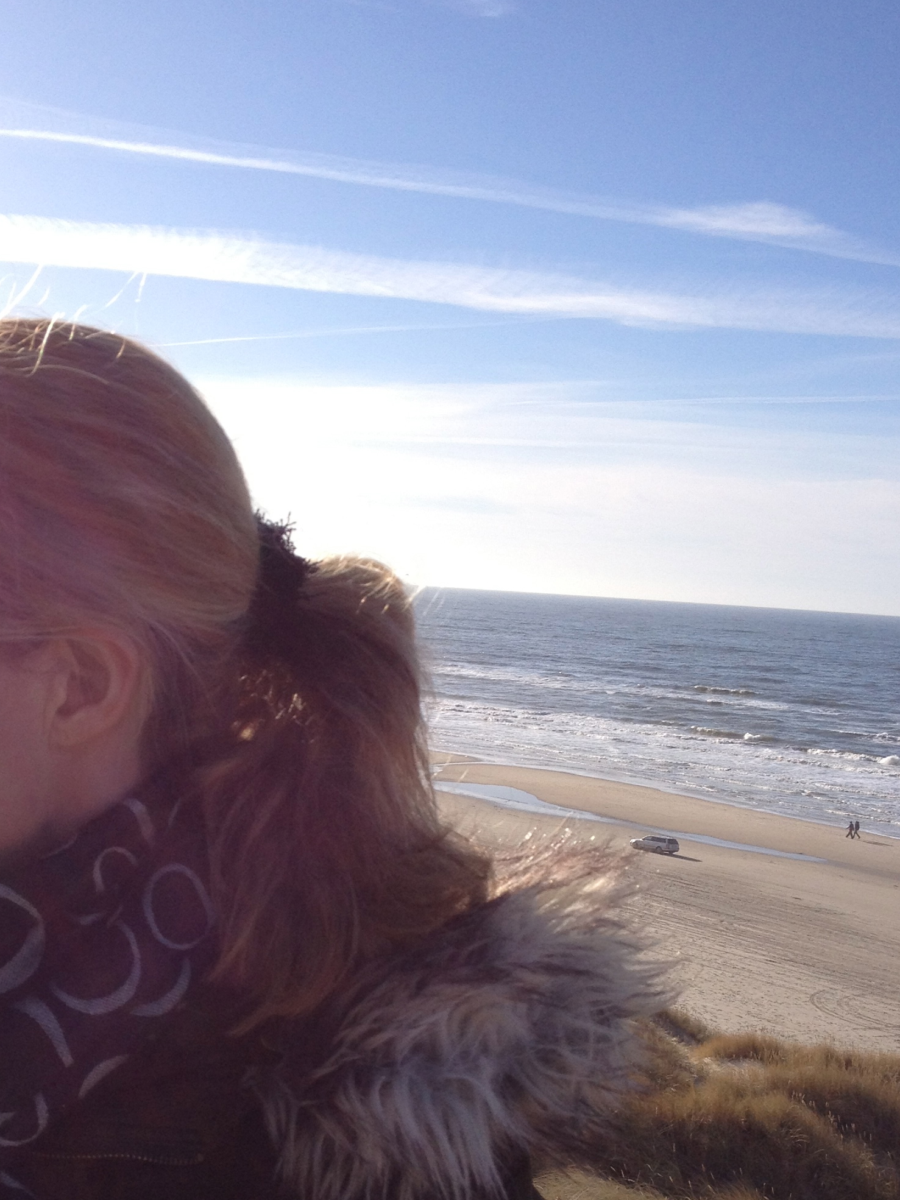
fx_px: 2011
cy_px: 836
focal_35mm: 58
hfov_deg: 24.9
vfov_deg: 32.8
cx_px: 200
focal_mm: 4.28
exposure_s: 1/2123
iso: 50
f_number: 2.4
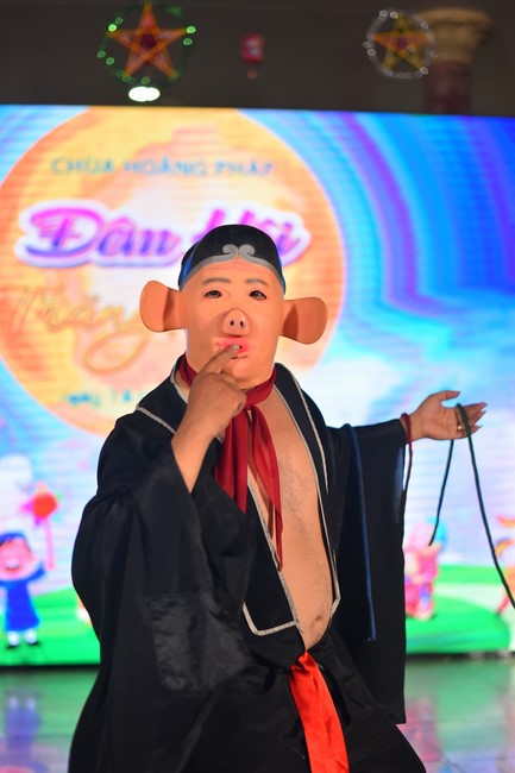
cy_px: 386
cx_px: 258
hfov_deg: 27.0
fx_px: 1073
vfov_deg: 39.6
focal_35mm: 50
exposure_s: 1/320
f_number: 2.2
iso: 320
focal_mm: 50
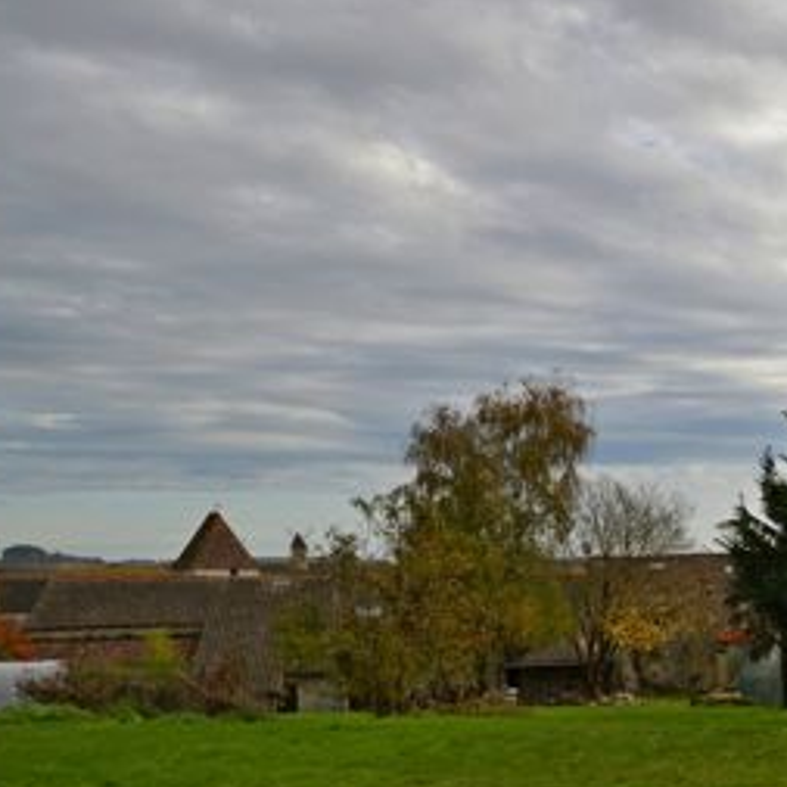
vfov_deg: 24.0
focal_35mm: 71
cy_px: 616
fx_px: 1826
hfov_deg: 23.2
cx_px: 804
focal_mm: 20
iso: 100
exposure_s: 1/250
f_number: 8
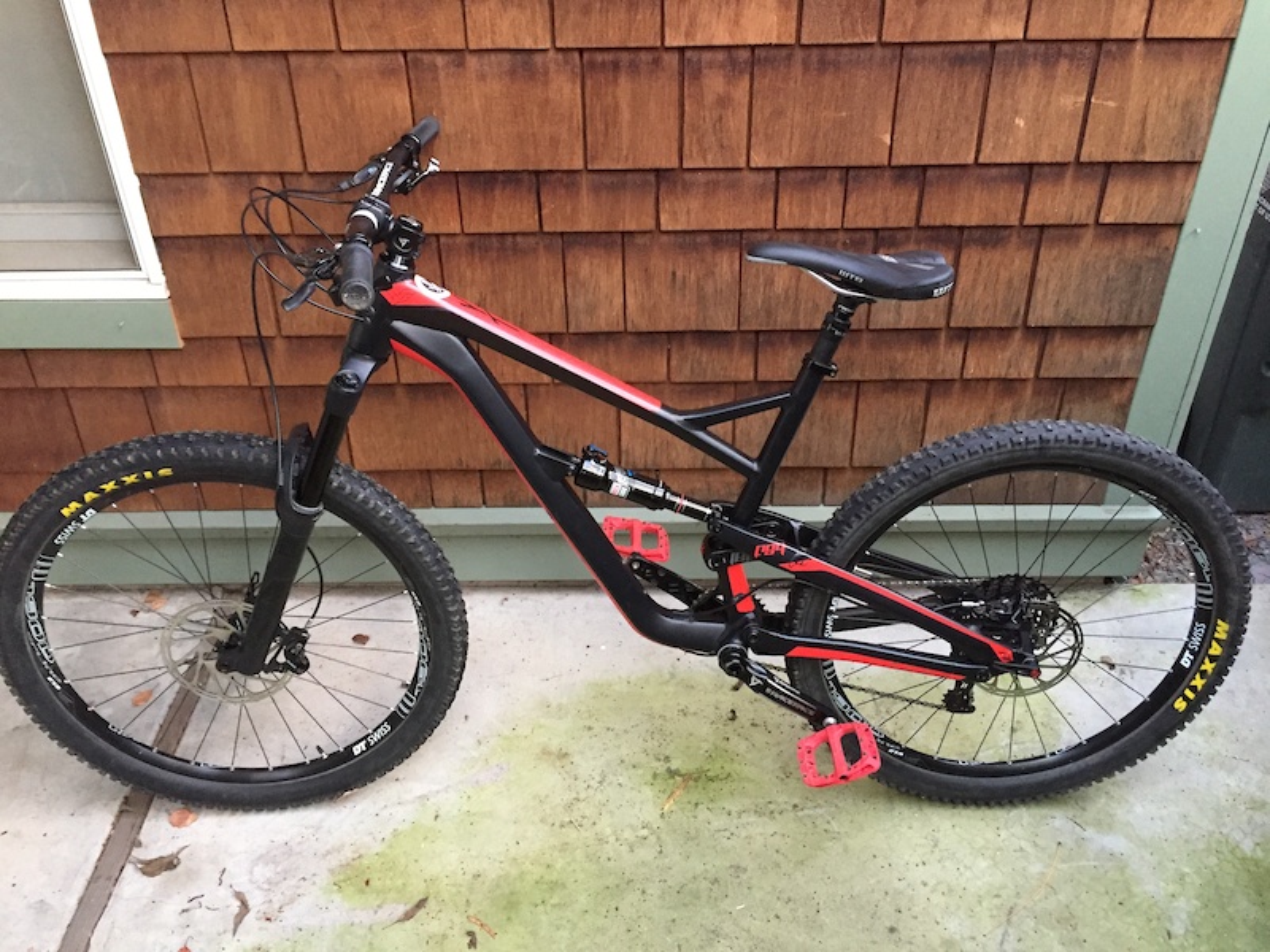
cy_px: 476
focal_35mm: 29
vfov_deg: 48.2
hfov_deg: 61.7
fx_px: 1064
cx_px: 635
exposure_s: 1/20
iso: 250
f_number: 2.2
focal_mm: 4.15
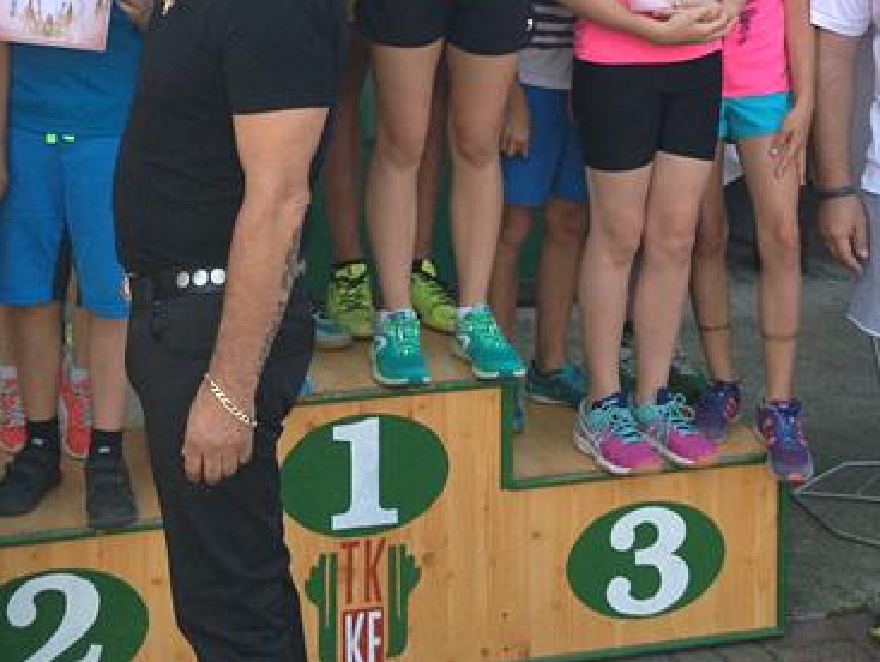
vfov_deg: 17.9
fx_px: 2061
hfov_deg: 24.0
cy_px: 48
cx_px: 288
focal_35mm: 81
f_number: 2.4
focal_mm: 4.28
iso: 50
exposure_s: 1/317
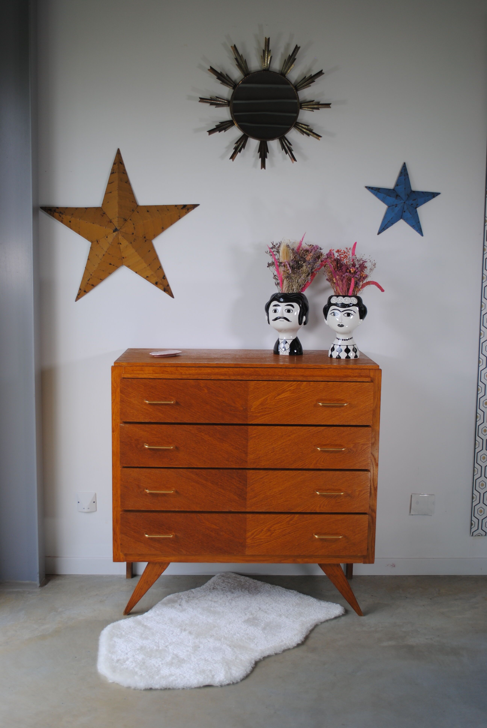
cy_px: 364
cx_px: 244
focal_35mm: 39
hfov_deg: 34.3
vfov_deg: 49.5
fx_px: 789
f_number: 4.2
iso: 100
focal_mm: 26
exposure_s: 1/80
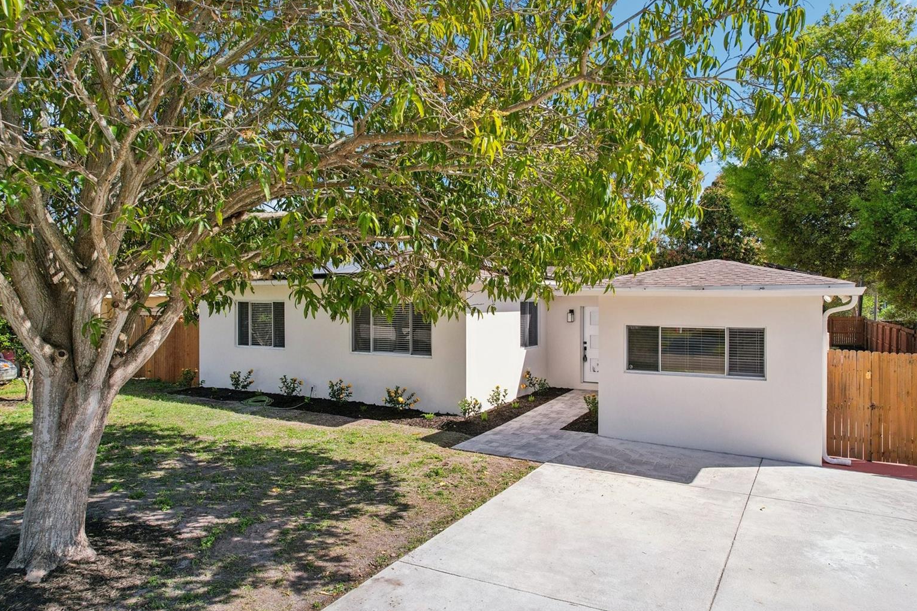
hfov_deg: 76.1
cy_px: 313
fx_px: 586
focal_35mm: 23
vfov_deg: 55.1
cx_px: 474
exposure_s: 1/1250
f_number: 2.8
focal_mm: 8.4
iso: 110
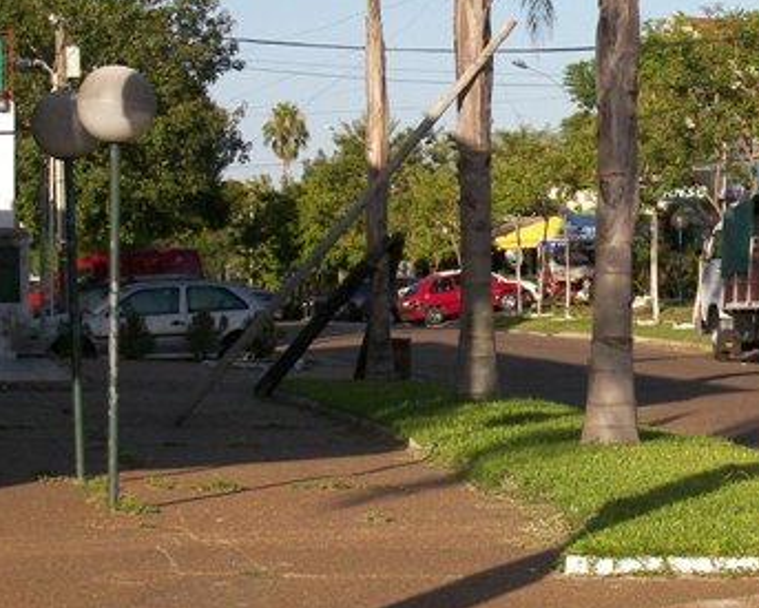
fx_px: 3170
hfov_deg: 13.3
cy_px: 356
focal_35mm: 141
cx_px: 863
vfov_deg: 11.0
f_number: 3.6
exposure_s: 1/1000
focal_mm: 13
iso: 100
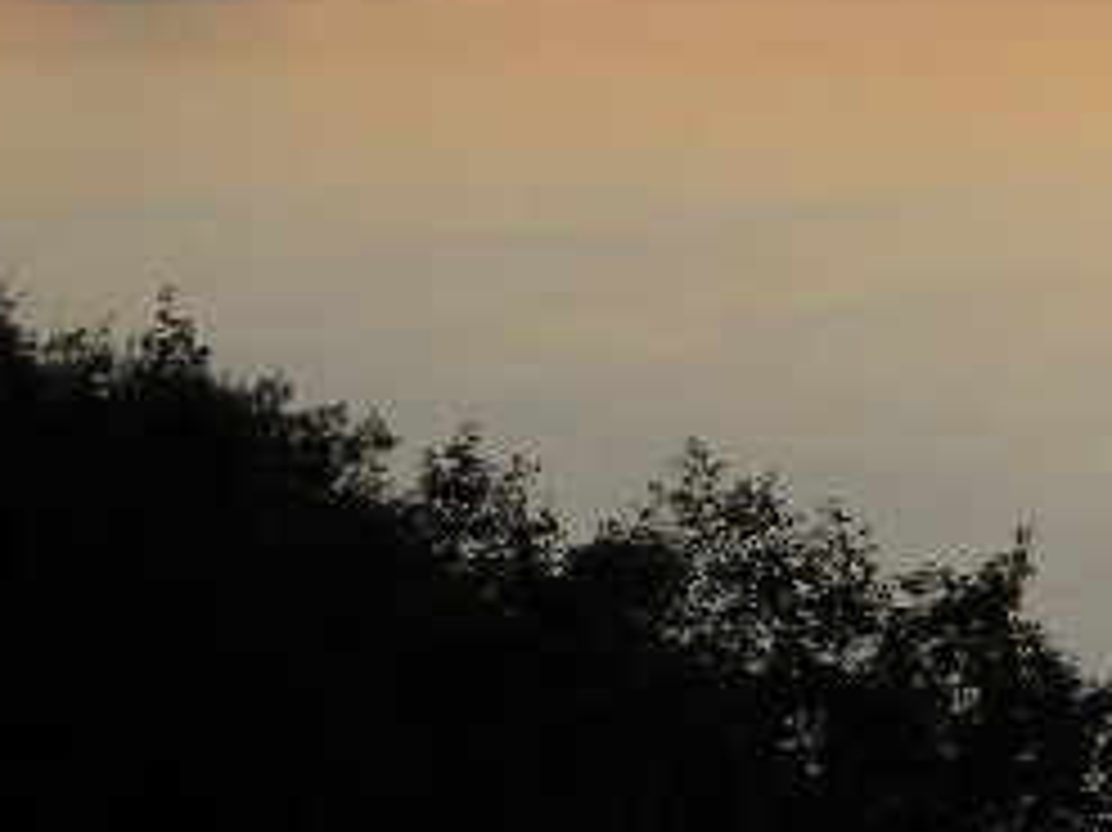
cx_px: 2017
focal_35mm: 170
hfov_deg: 10.9
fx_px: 5458
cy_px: 4
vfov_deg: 8.7
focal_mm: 7.3
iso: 80
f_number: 3.8
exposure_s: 1/172
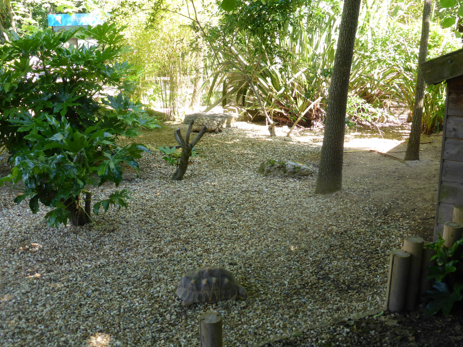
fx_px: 589
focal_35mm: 44
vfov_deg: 32.9
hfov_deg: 42.9
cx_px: 232
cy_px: 174
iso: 160
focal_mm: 7.9
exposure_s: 1/60
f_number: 4.1
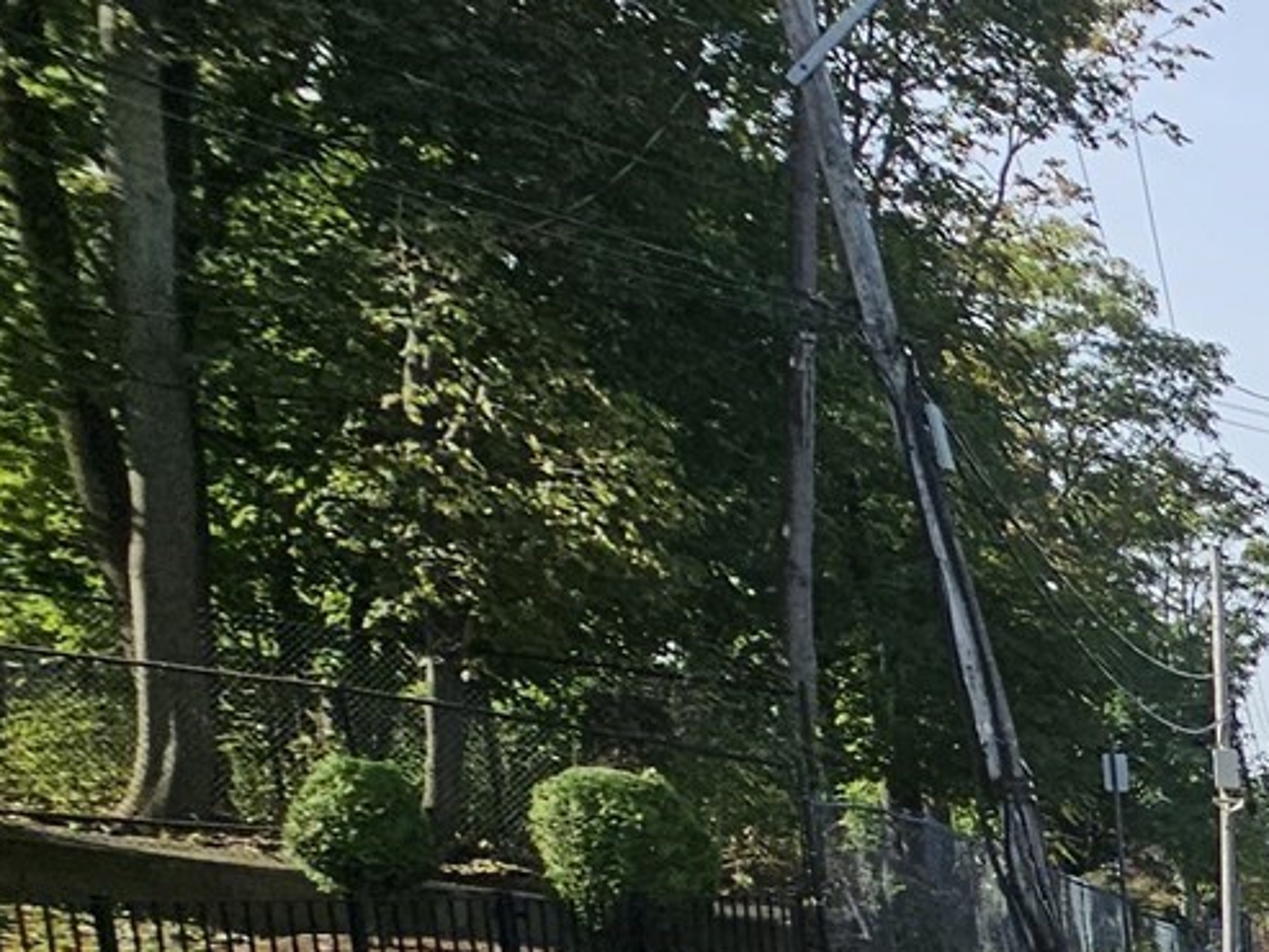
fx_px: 1980
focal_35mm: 54
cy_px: 1379
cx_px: 2417
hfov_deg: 20.6
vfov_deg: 22.7
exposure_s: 1/1529
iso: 50
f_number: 2.2
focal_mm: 2.2
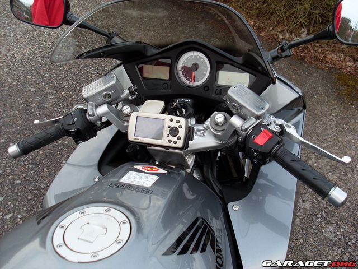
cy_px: 134
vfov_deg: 37.7
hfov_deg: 49.0
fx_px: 393
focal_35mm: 38
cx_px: 179
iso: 100
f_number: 3
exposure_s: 1/90
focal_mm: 6.3
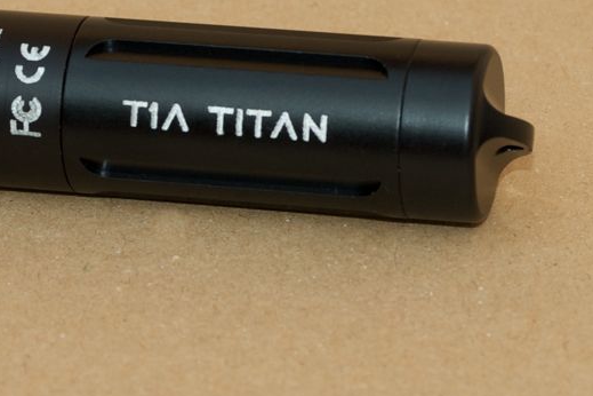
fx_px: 2207
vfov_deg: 10.2
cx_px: 158
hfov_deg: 15.2
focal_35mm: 134
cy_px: 102
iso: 200
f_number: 8
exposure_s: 1/90
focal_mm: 58
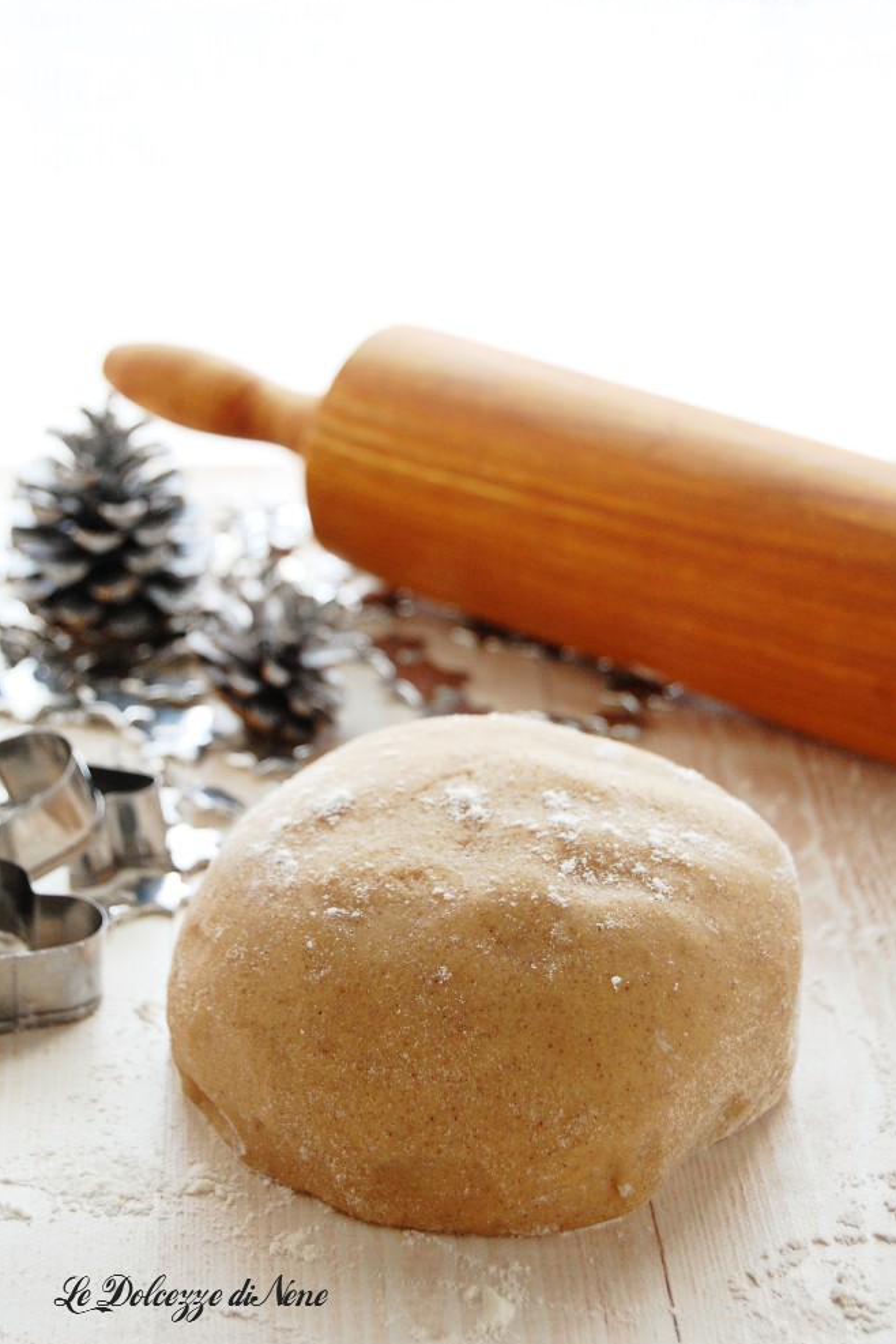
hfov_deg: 16.4
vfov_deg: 24.3
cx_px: 450
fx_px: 3117
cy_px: 673
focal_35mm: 84
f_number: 5.6
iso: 800
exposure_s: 1/50
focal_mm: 55
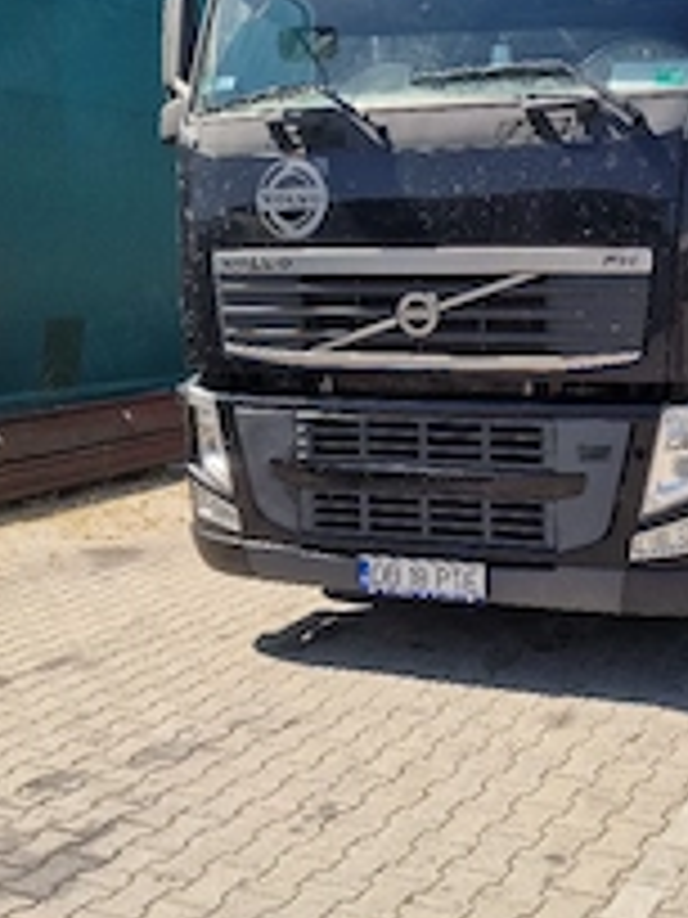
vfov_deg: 42.0
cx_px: 549
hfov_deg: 31.4
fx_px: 1193
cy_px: 400
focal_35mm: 45
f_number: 1.8
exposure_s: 1/769
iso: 50
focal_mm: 6.4
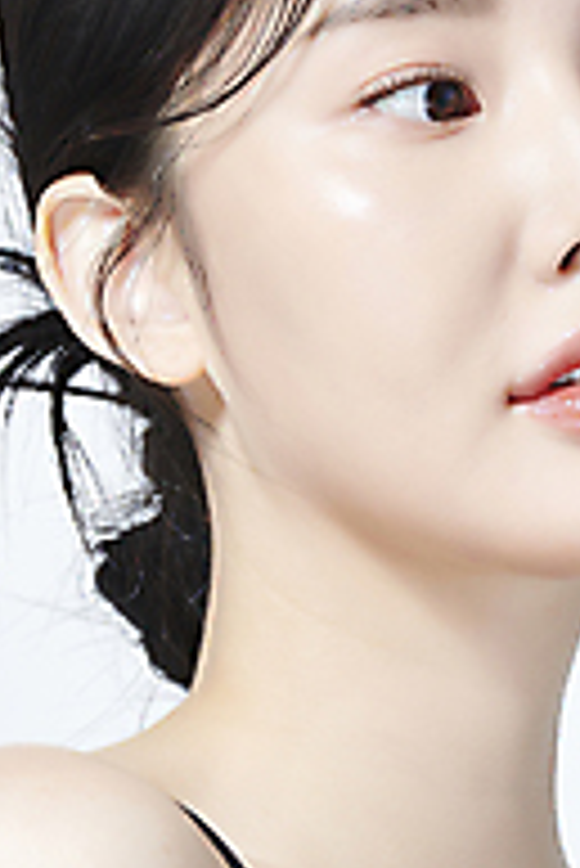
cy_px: 418
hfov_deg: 3.3
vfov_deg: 5.0
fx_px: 10010
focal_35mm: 415
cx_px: 362
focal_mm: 200
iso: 64
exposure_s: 1/125
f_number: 11
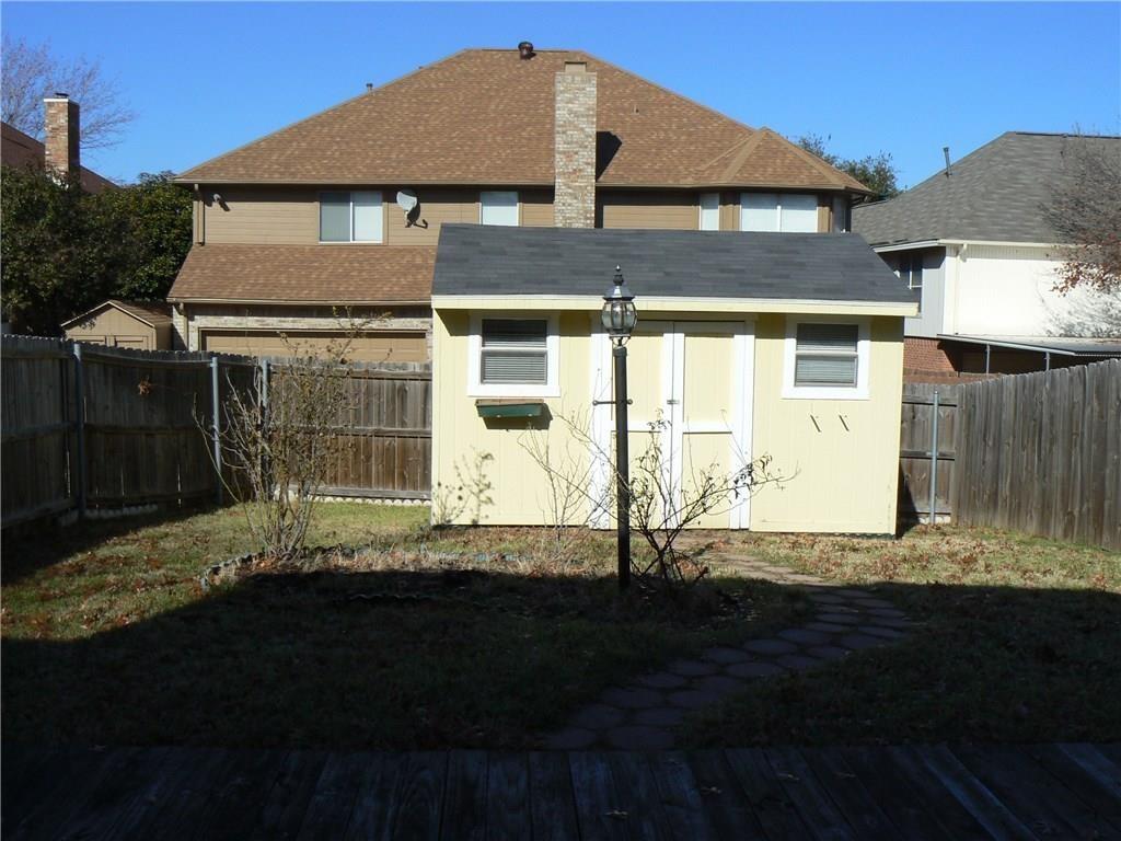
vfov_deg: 39.7
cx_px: 560
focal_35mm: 36
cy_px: 420
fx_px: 1166
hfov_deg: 51.4
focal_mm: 6
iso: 80
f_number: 6.3
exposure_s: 1/500
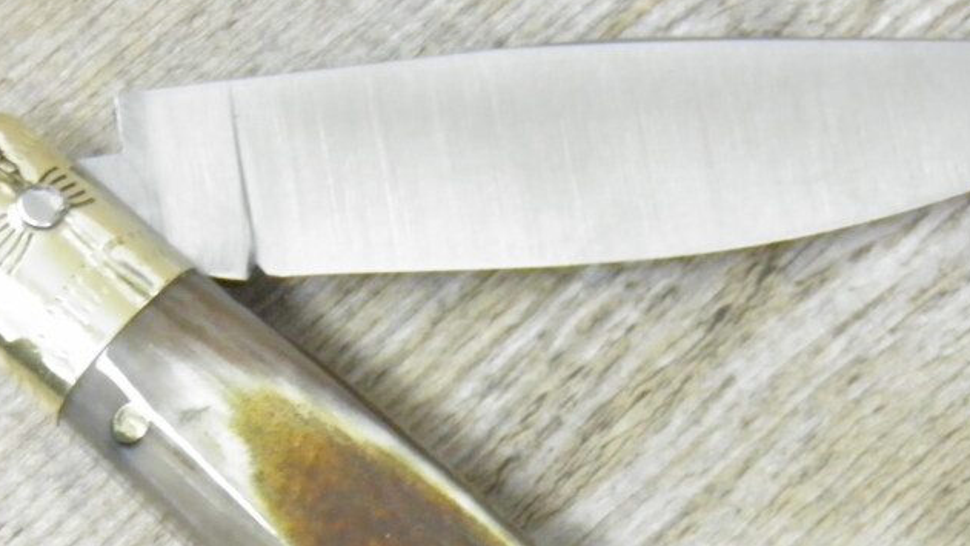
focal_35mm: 174
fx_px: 4476
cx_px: 609
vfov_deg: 7.0
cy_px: 526
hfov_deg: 12.4
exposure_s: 1/20
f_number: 3.9
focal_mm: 15.2
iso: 400
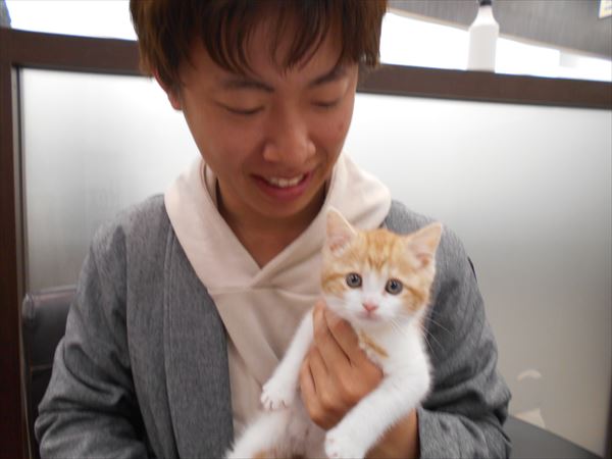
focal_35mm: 26
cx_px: 306
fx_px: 460
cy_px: 230
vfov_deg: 53.1
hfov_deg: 67.3
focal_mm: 4.6
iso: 200
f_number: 3.2
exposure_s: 1/30
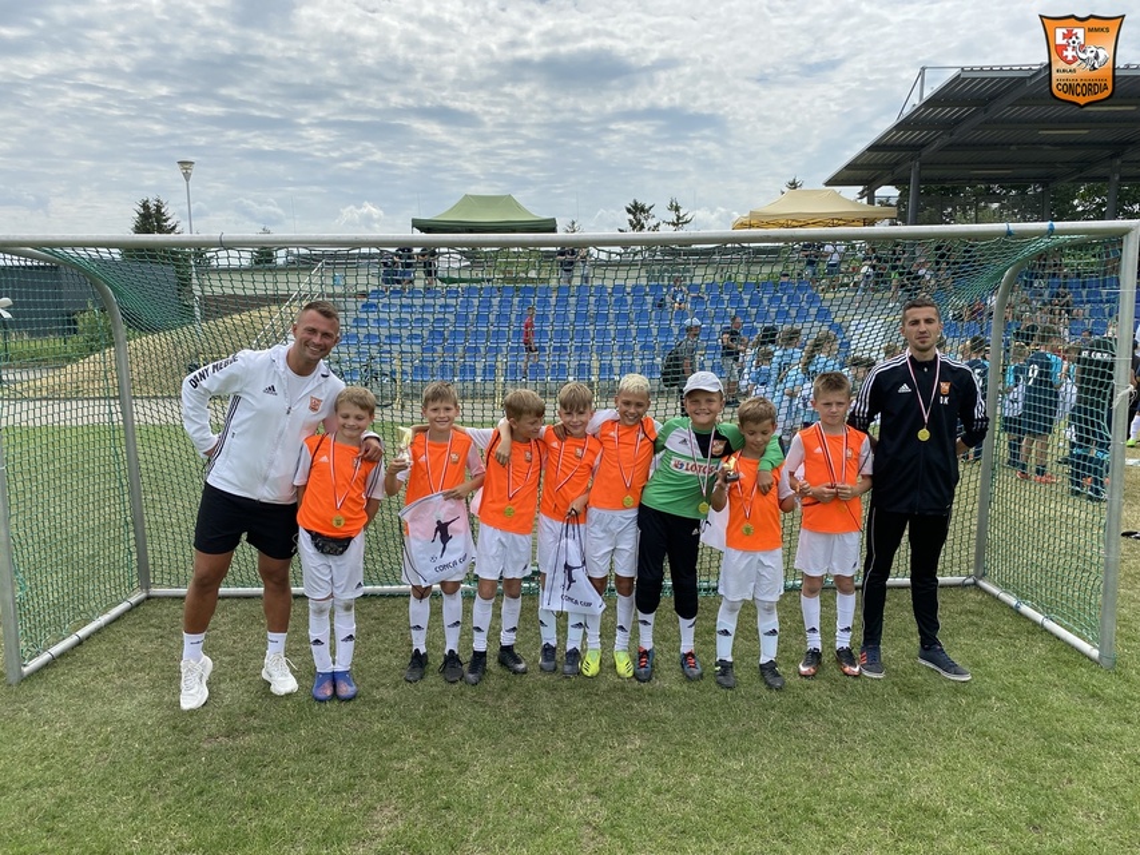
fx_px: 856
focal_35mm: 26
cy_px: 428
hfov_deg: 67.3
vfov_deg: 53.1
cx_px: 570
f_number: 1.8
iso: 32
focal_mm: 4.25
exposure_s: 1/3205
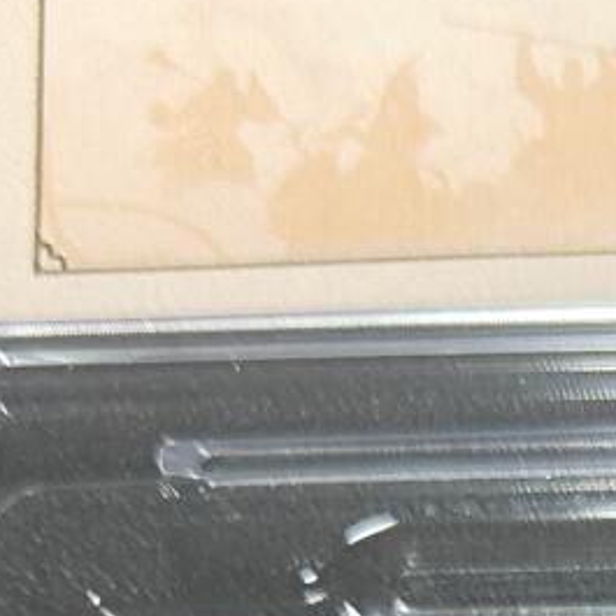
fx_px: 2899
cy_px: 1499
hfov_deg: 11.5
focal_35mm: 144
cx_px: 1000
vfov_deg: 10.4
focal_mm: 5.59
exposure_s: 1/50
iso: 200
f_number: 1.8
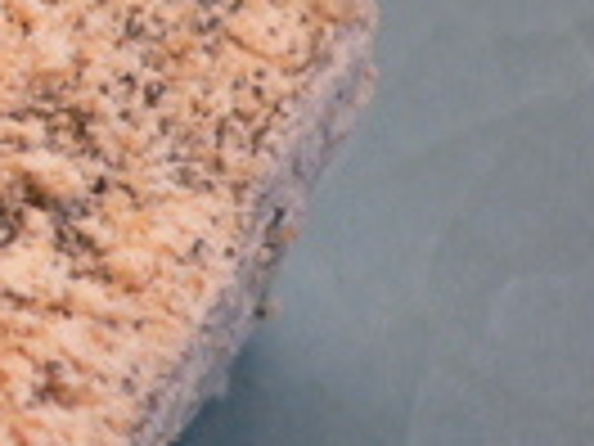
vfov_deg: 11.1
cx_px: -464
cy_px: 155
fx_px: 2282
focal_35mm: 133
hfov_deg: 13.4
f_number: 2.8
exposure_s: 1/8
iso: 100
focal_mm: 5.8
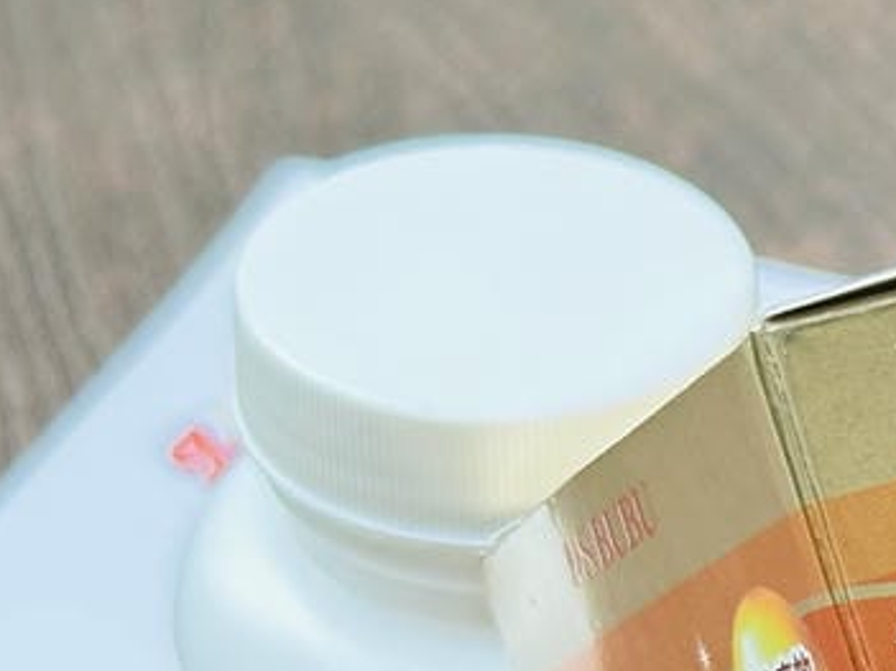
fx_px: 4244
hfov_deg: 11.6
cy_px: 890
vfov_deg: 8.9
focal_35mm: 164
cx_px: 1317
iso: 100
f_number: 1.78
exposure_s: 1/60
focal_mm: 6.86
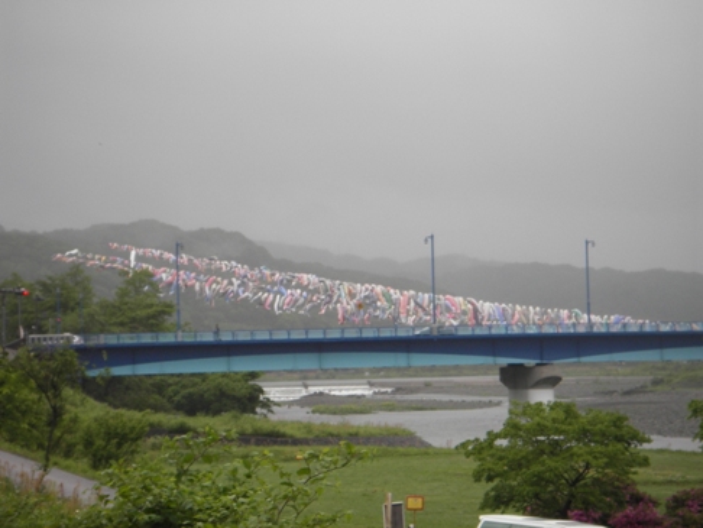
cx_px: 352
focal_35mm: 114
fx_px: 2316
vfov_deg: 13.0
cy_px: 264
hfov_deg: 17.3
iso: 50
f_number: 4
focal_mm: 18.9
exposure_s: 1/125
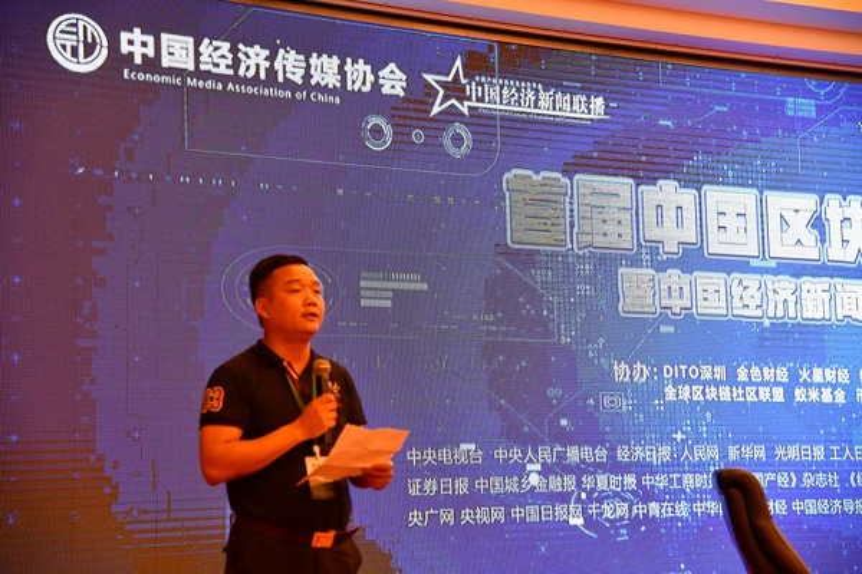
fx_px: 1484
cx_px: 431
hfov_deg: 32.4
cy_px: 287
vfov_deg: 21.9
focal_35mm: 62
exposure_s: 1/250
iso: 5600
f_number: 4
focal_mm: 62
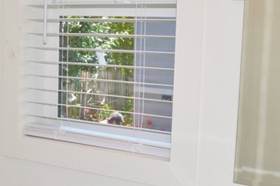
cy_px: 113
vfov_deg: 17.6
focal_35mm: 77
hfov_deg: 25.2
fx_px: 598
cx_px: 7
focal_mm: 18
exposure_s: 1/60
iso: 200
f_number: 6.3
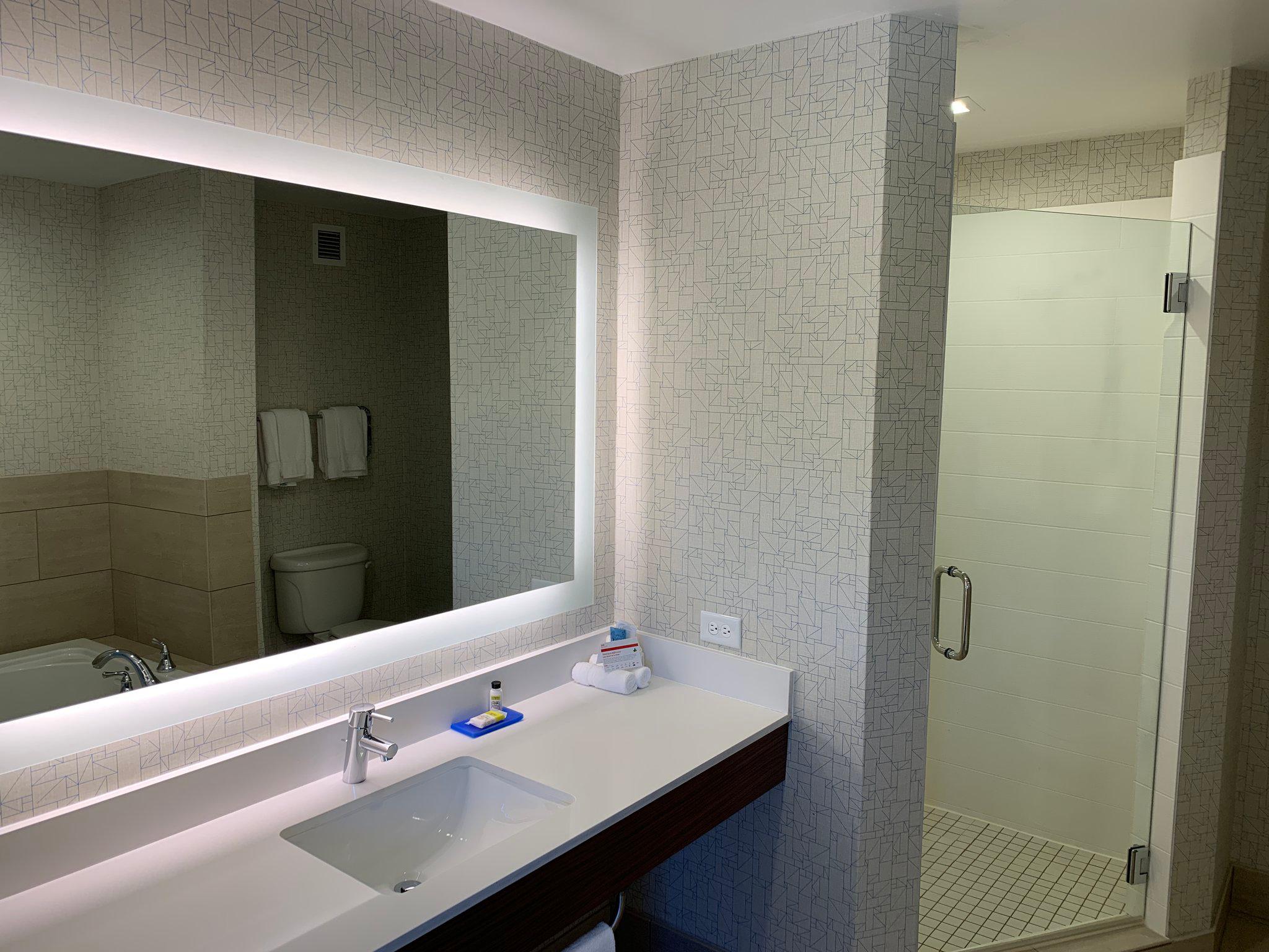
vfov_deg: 53.1
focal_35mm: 26
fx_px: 953
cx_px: 634
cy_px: 476
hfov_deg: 67.3
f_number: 1.8
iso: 50
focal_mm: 4.25
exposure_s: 1/120
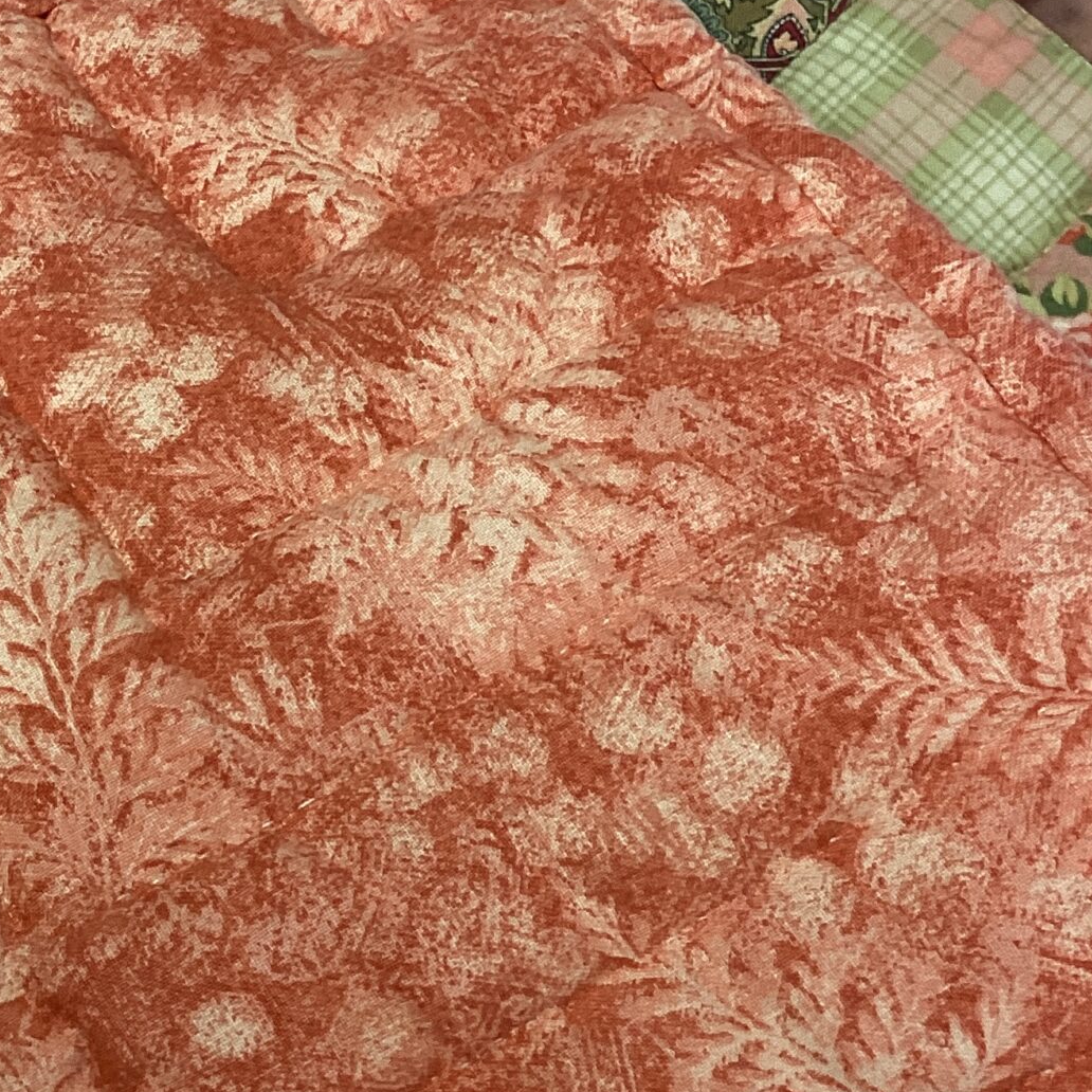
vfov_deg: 25.3
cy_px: 696
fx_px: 2427
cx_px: 220
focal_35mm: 68
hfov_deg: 24.9
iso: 100
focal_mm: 3.3
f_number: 2.4
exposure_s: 1/50
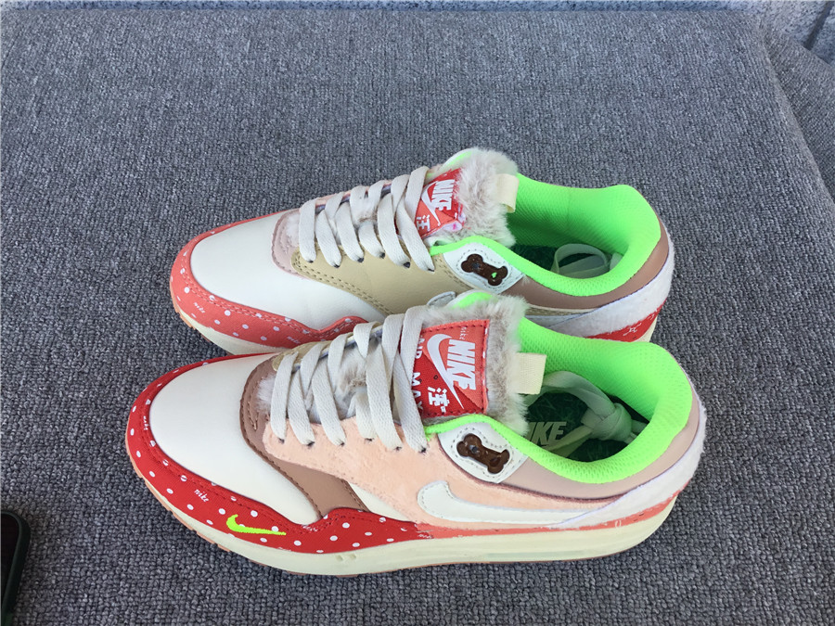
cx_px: 418
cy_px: 313
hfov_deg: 58.4
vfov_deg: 45.4
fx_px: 748
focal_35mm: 31
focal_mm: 3.3
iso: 25
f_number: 2.4
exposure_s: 1/128
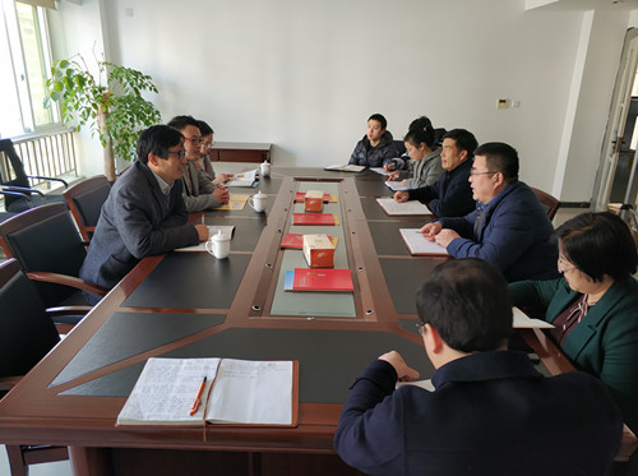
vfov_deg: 51.2
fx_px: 497
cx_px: 319
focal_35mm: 27
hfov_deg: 65.4
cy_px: 238
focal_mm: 3.82
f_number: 1.8
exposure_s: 1/33
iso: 251
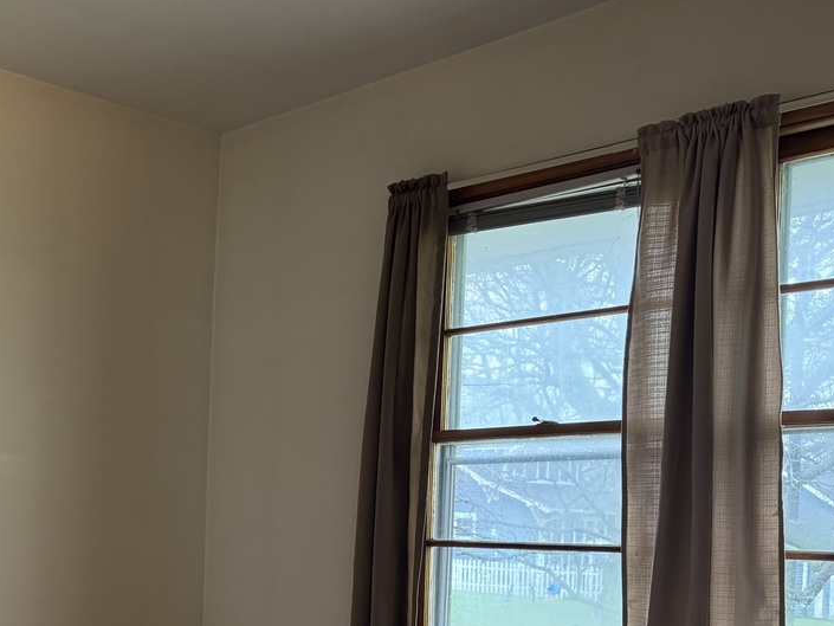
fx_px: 1181
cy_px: 542
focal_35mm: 49
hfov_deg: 36.3
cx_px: 73
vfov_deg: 28.7
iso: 500
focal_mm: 6.76
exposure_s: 1/60
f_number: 1.78
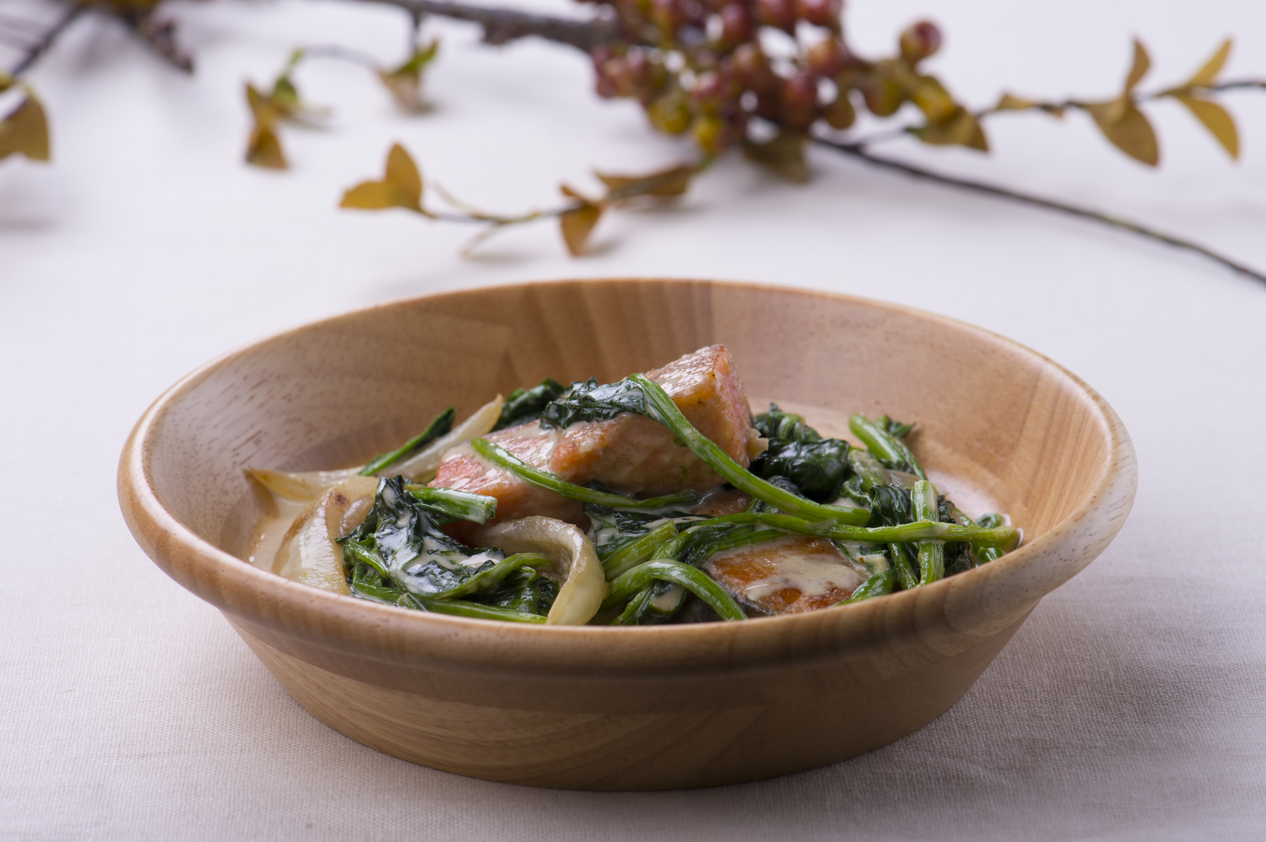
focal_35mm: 105
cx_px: 633
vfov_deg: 13.0
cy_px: 421
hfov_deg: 19.5
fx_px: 3690
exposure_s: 1/125
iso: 100
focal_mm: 105
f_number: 13
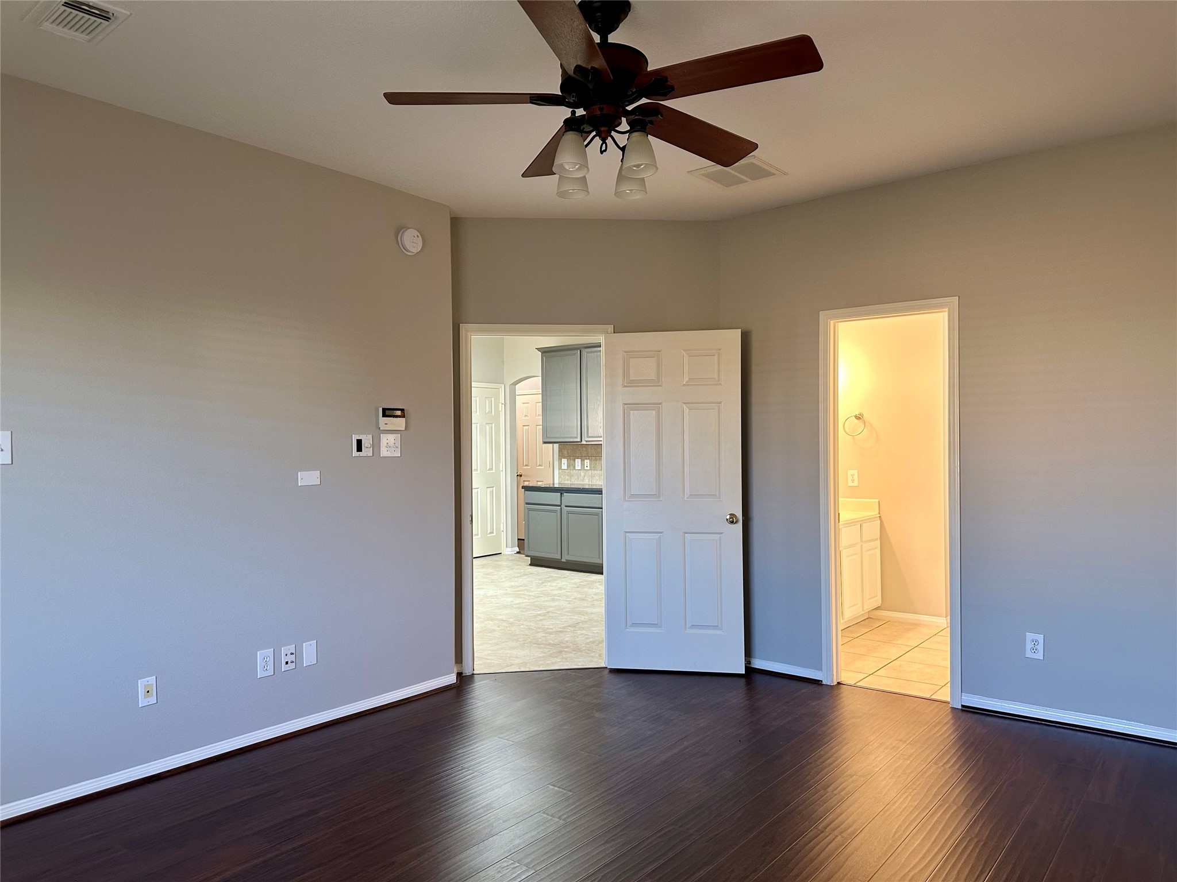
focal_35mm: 24
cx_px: 588
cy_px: 441
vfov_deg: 56.8
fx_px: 816
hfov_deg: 71.6
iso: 160
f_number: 1.78
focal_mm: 6.86
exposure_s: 1/60
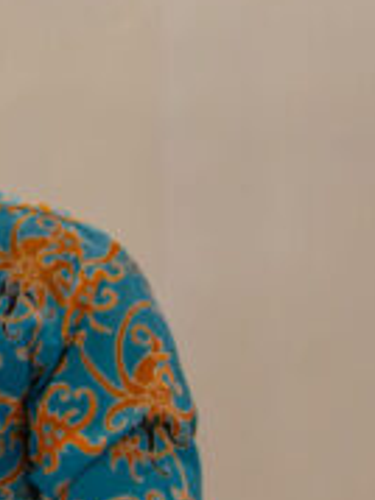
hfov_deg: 2.3
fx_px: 9198
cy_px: 212
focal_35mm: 636
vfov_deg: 3.1
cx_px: -299
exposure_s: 1/100
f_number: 4
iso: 6400
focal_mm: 105
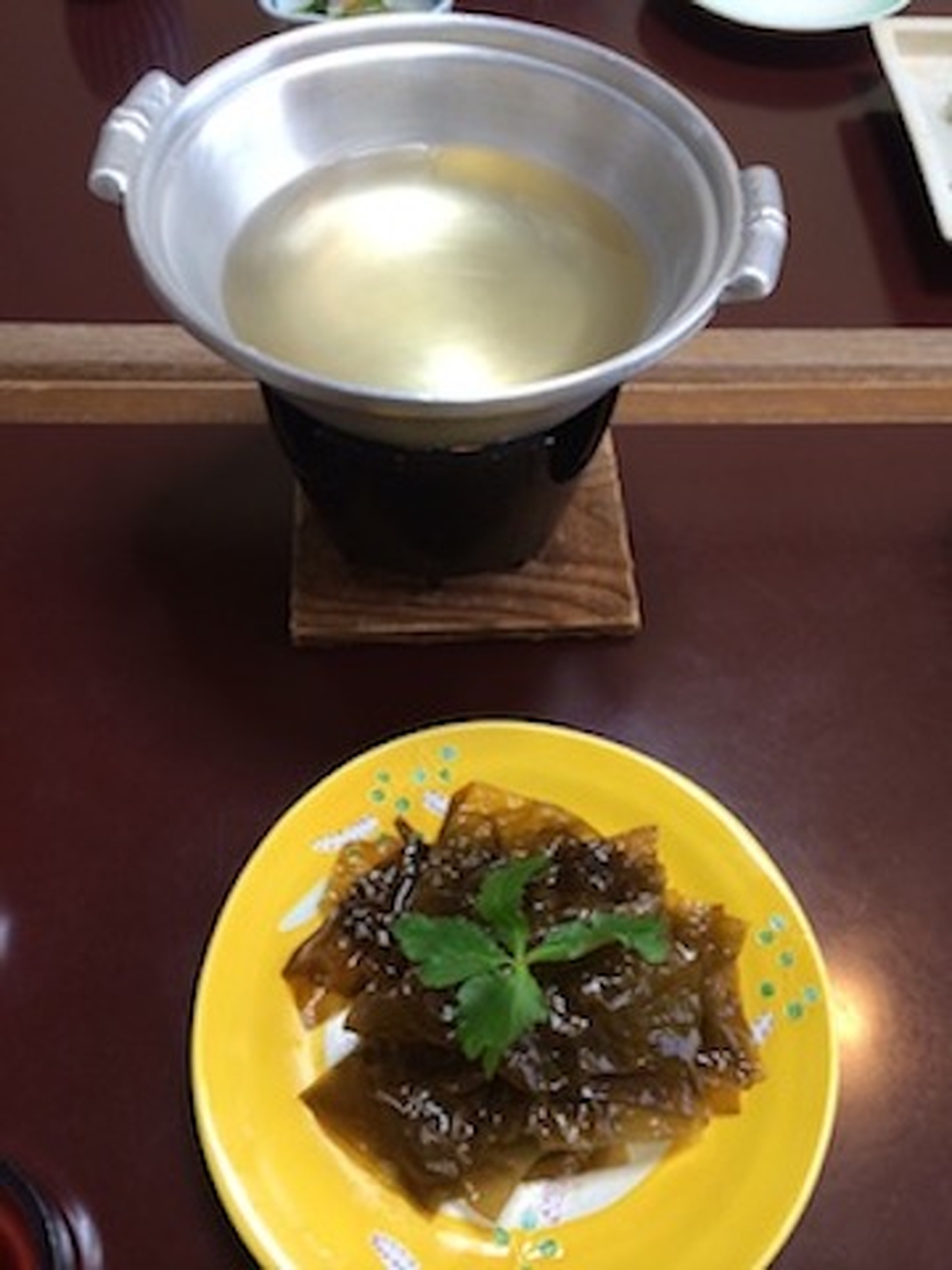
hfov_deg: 46.8
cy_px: 635
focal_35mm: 30
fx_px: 1100
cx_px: 476
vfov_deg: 60.0
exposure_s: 1/30
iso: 100
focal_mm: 4.12
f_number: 2.2
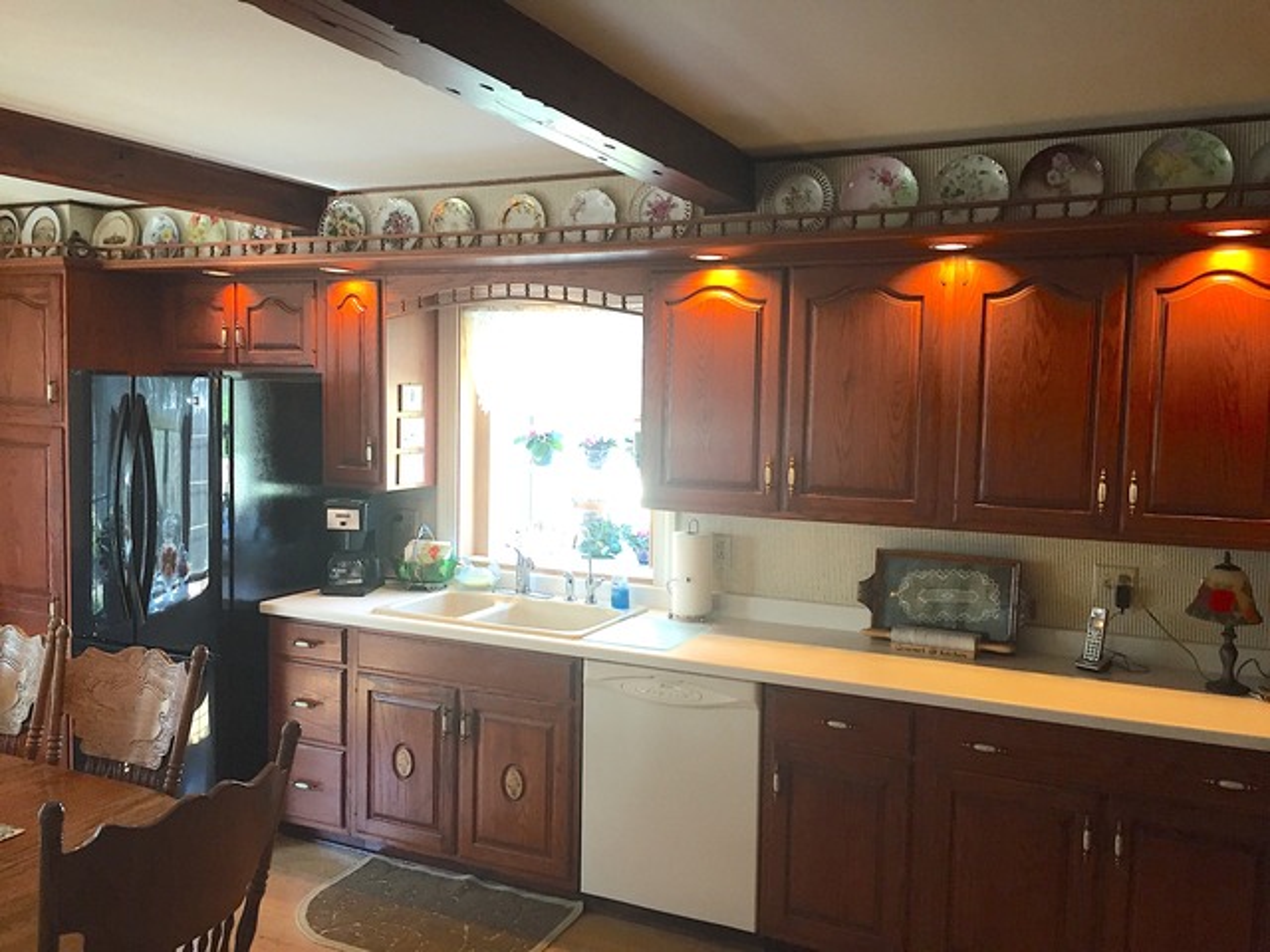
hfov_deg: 61.7
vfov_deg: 48.2
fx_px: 1064
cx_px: 635
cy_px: 476
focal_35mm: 29
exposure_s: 1/30
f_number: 2.2
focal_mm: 4.15
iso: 125
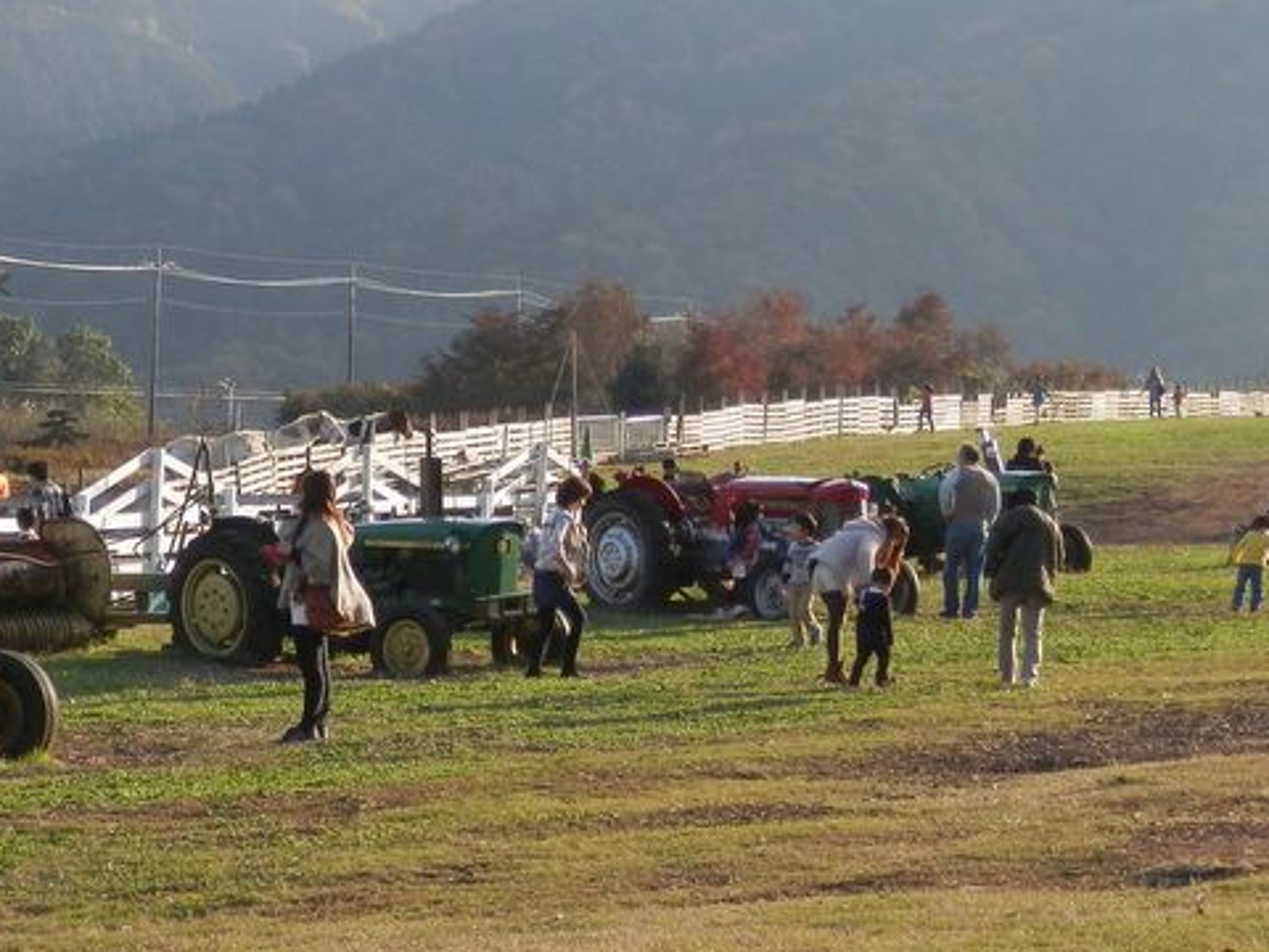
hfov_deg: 21.6
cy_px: 238
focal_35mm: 90
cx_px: 344
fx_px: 3299
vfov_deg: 16.3
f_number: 4.1
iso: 80
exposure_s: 1/250
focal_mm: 9.8
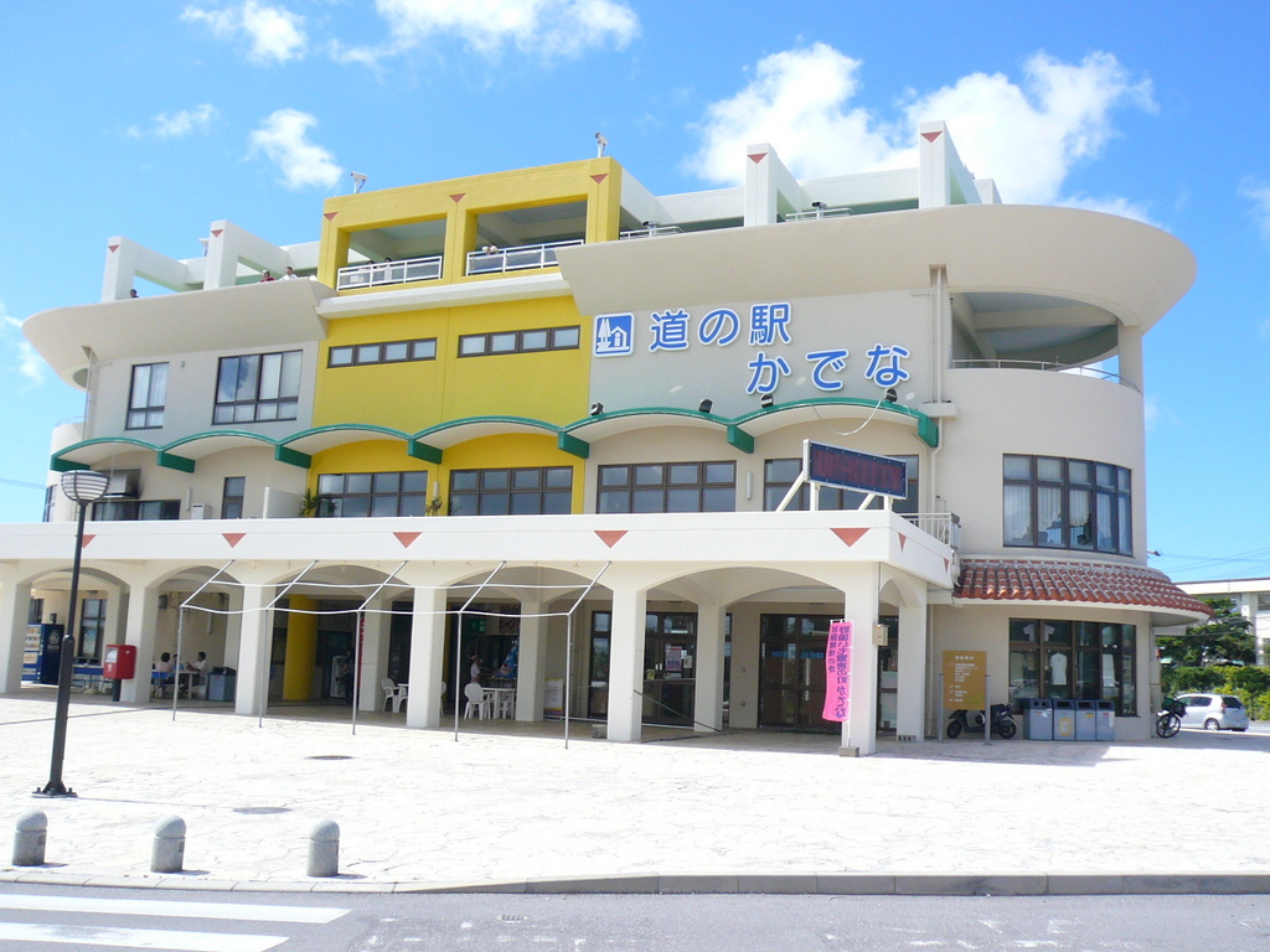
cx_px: 635
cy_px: 476
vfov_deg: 42.9
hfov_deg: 55.4
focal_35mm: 33
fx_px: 1211
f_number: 8
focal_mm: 4.6
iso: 100
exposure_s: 1/160
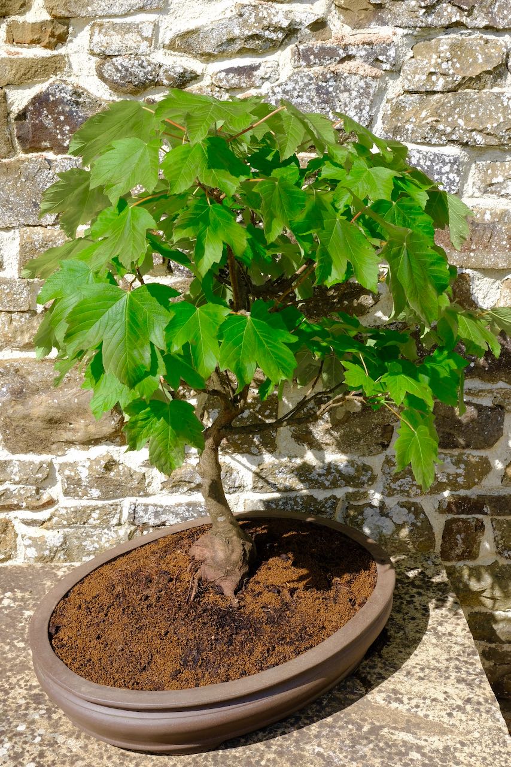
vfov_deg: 45.4
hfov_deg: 31.2
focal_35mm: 43
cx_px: 256
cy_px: 384
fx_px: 915
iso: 800
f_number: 10
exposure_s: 1/250
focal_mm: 28.9
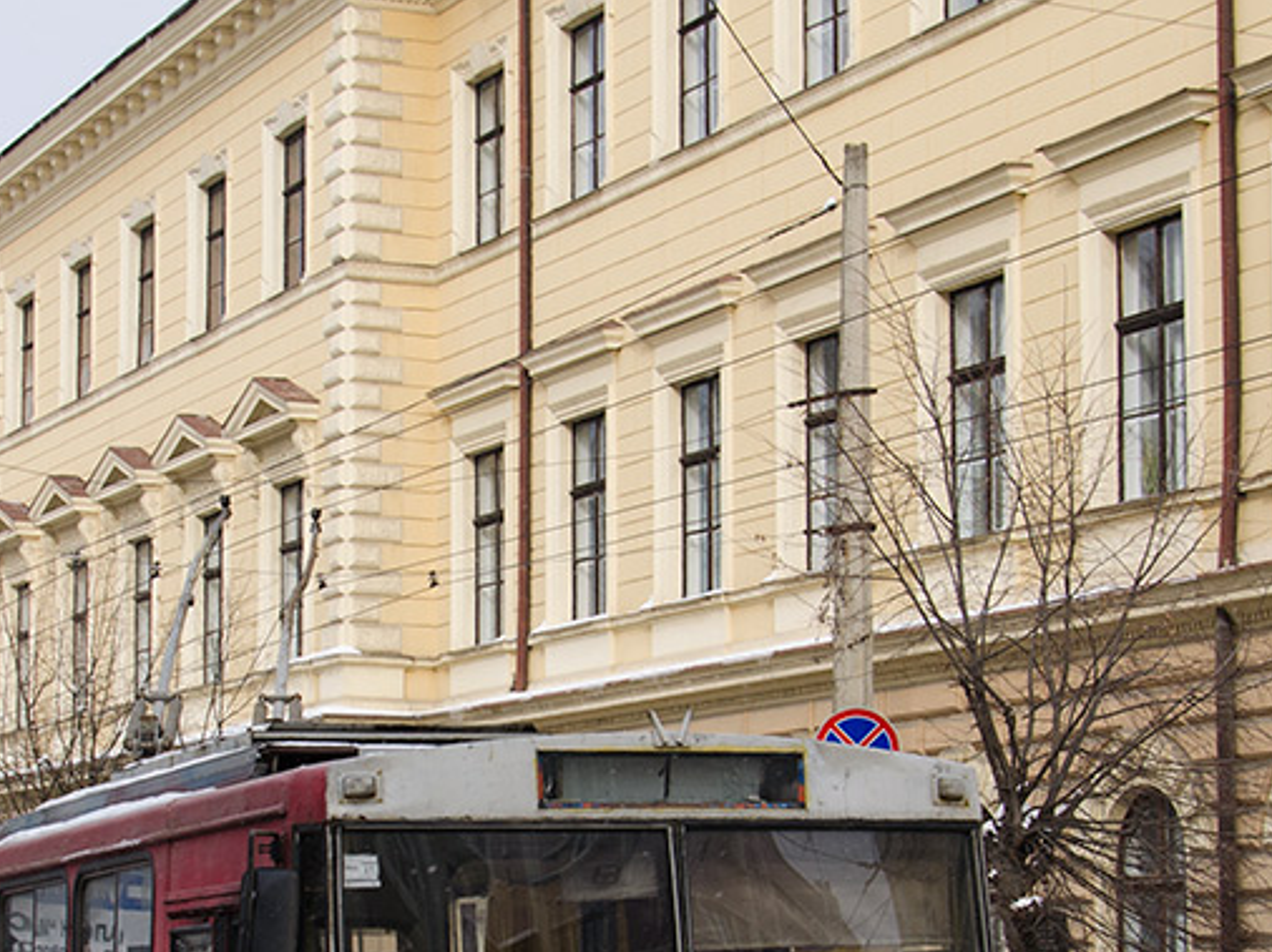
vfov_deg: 17.8
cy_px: 755
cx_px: 422
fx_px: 3012
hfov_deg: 23.7
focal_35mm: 82
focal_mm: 24
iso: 125
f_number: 6.3
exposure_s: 1/320
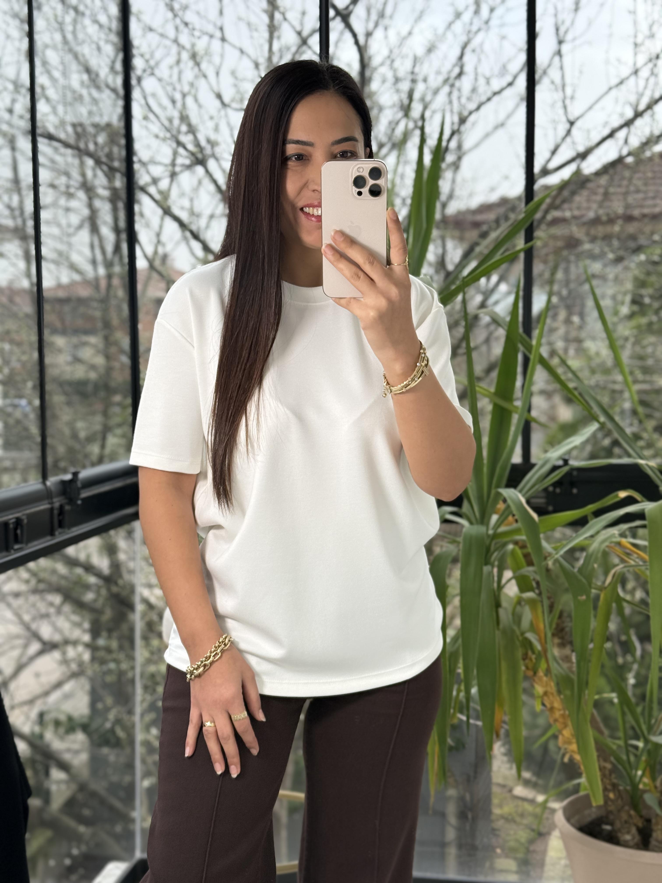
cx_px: 331
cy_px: 442
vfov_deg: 39.7
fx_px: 1224
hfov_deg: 30.3
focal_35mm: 48
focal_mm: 6.76
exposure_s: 1/259
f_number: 1.78
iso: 80
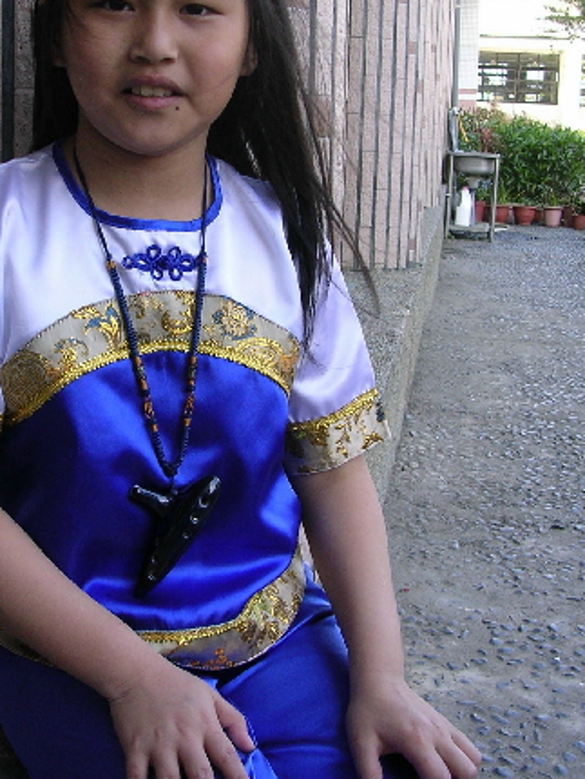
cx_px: 188
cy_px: 306
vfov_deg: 36.0
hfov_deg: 27.4
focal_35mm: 53
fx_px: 1193
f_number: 2.8
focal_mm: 5.8
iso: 100
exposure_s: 1/107
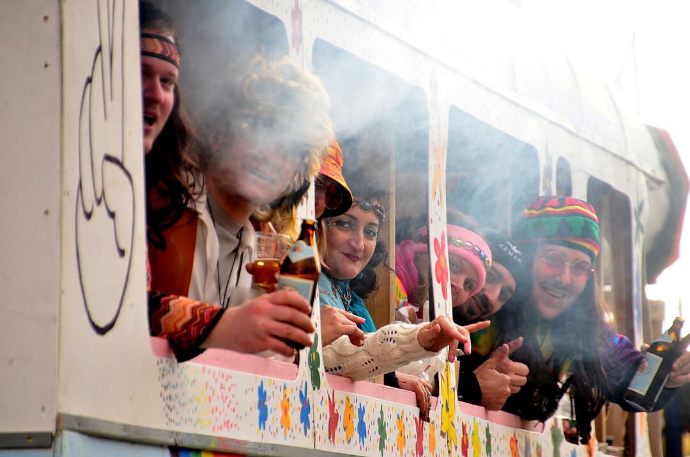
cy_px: 228
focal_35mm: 405
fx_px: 7749
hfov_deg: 5.1
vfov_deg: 3.4
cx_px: 345
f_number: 6.3
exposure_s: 1/250
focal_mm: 270
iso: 400
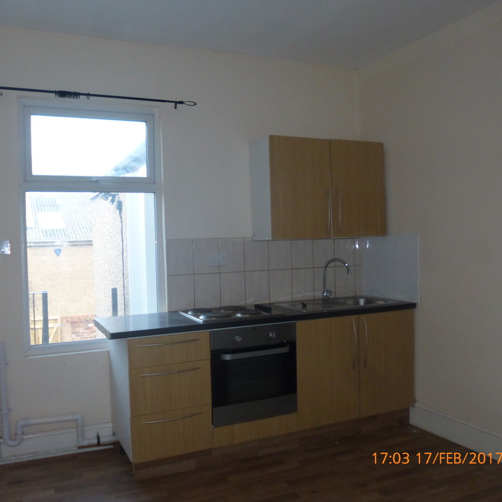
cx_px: 206
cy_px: 254
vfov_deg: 54.0
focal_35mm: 30
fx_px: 492
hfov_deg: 53.7
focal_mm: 4.3
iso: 250
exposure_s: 1/60
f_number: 2.8
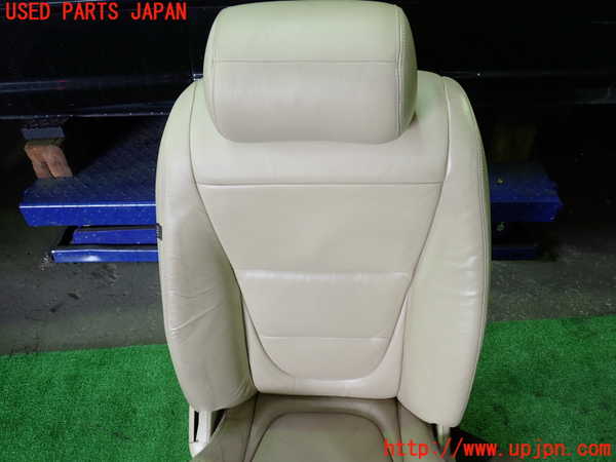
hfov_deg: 60.0
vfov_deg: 46.8
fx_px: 534
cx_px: 308
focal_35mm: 30
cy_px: 231
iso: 200
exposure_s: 1/40
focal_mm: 5.4
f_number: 2.3
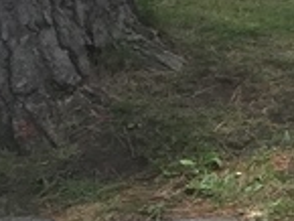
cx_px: 1004
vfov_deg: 6.8
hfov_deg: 7.9
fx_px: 1700
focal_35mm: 200
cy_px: -416
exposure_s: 1/1319
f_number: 2.2
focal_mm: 4.15
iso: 32
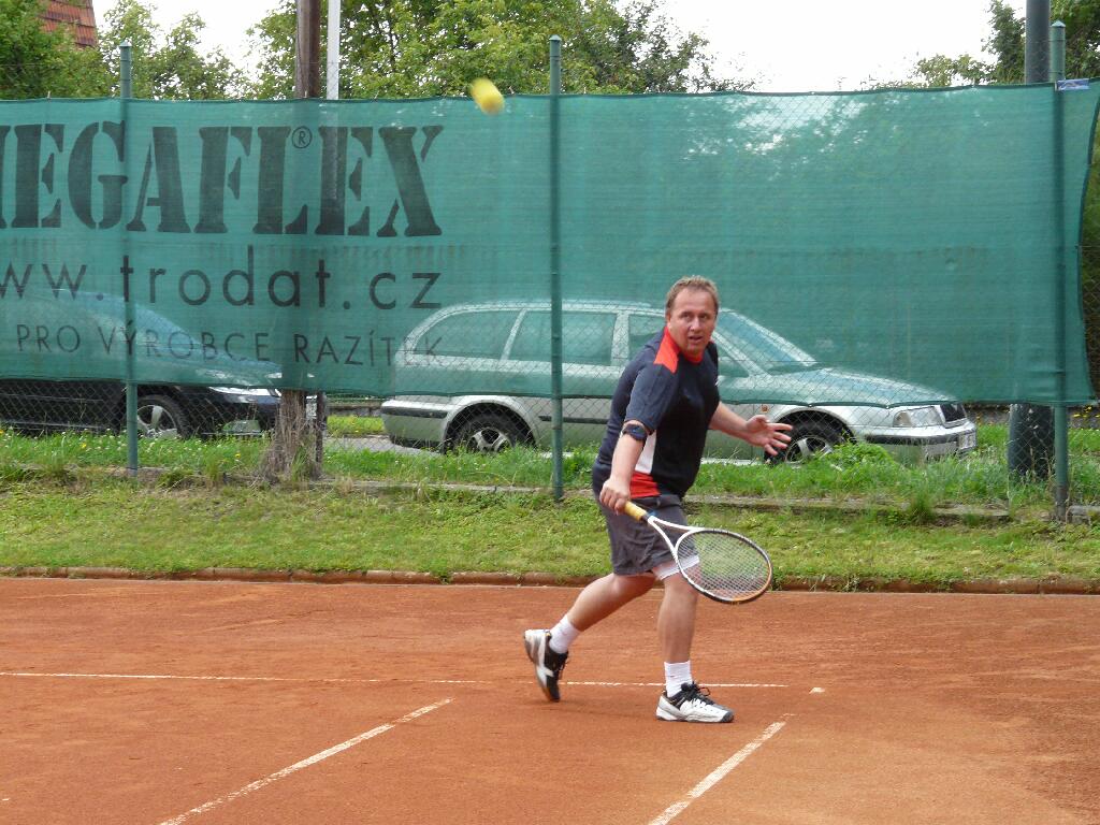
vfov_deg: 17.0
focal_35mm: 87
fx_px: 2765
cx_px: 550
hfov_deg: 22.5
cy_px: 412
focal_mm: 14.3
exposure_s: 1/200
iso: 160
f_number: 4
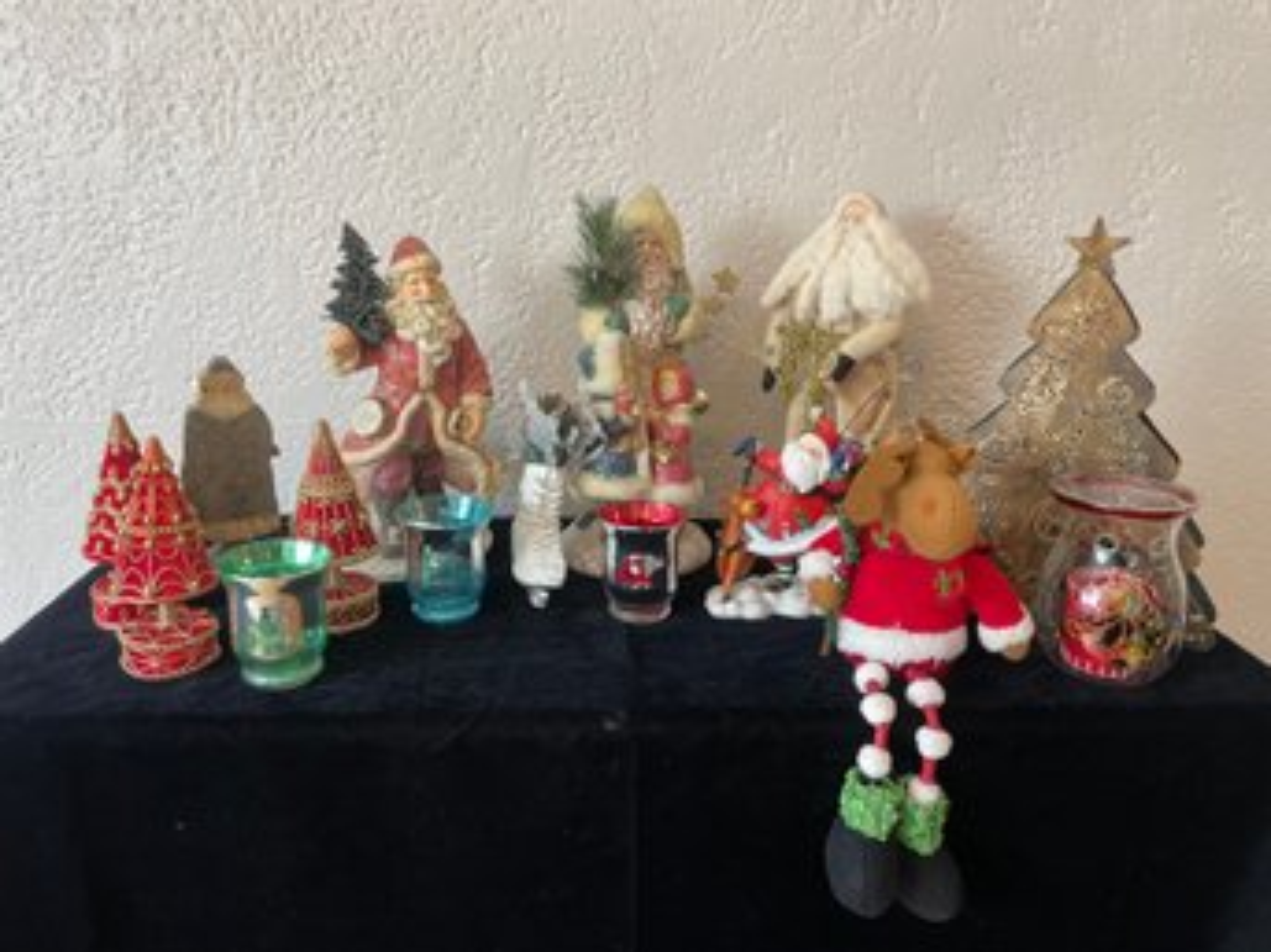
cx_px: 636
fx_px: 954
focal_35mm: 26
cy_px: 476
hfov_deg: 67.3
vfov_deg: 53.0
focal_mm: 4.2
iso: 125
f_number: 1.6
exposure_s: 1/120
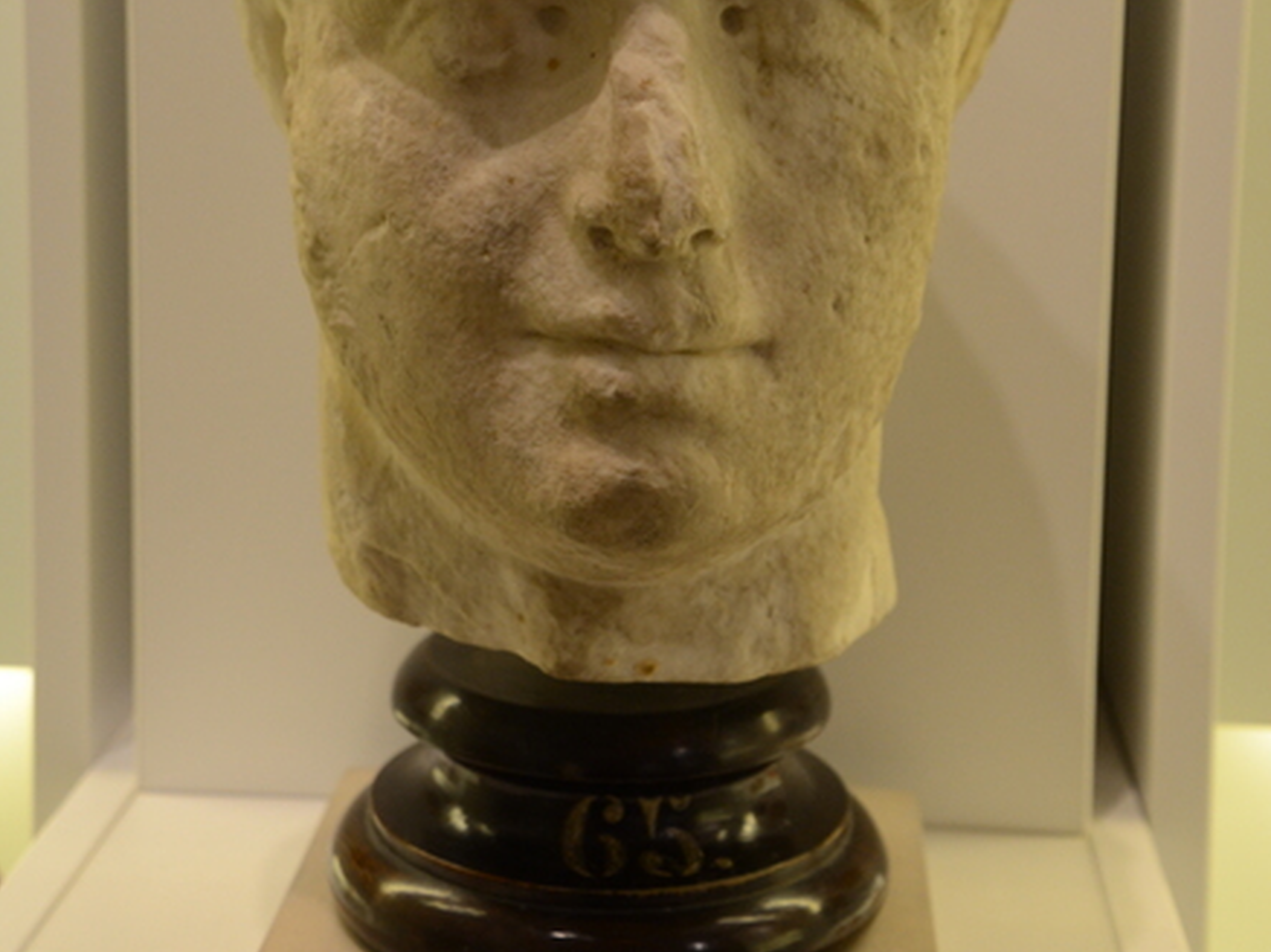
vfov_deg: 21.4
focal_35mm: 68
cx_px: 636
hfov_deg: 28.7
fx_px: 2485
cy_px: 192
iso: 1000
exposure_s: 1/80
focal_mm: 31
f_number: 4.5
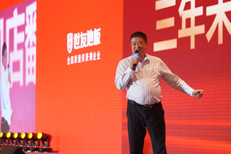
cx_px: 116
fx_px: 1007
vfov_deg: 8.7
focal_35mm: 157
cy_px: 77
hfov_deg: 13.1
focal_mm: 105
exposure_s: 1/125
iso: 1250
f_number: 4
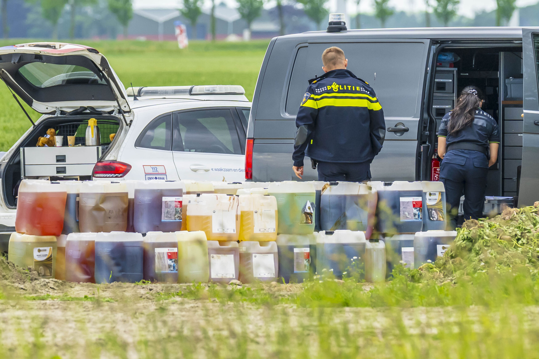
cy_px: 180
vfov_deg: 3.1
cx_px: 270
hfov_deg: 4.6
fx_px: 6735
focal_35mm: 450
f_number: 6.3
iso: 500
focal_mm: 300
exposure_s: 1/640
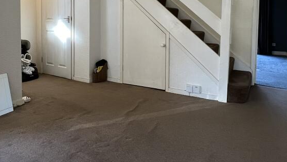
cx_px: 128
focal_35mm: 26
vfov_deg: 42.6
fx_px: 198
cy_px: 35
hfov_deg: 71.7
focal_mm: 1.57
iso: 200
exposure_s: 1/99
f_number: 1.8
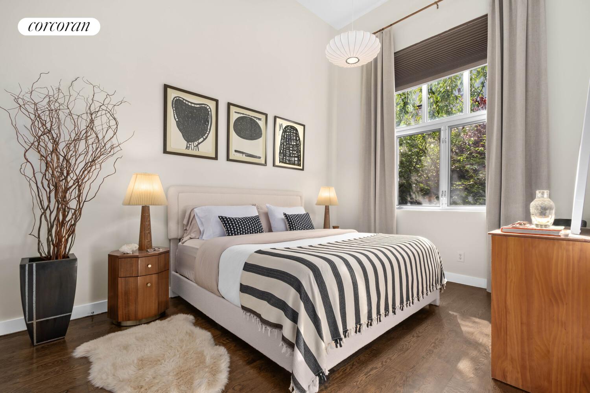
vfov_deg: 77.3
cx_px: 295
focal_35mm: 15
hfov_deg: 100.4
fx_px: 246
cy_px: 196
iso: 200
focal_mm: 10
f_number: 11
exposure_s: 1
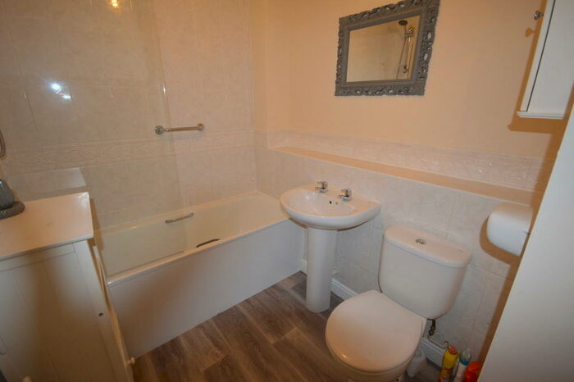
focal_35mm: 15
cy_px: 191
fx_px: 239
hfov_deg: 100.4
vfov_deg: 77.3
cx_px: 287
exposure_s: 1/60
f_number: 4
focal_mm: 10
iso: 900
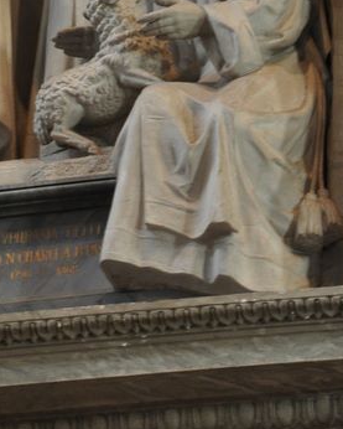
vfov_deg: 4.4
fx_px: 5548
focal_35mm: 437
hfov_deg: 3.5
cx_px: 140
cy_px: -182
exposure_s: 1/4
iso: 800
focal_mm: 105
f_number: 5.6
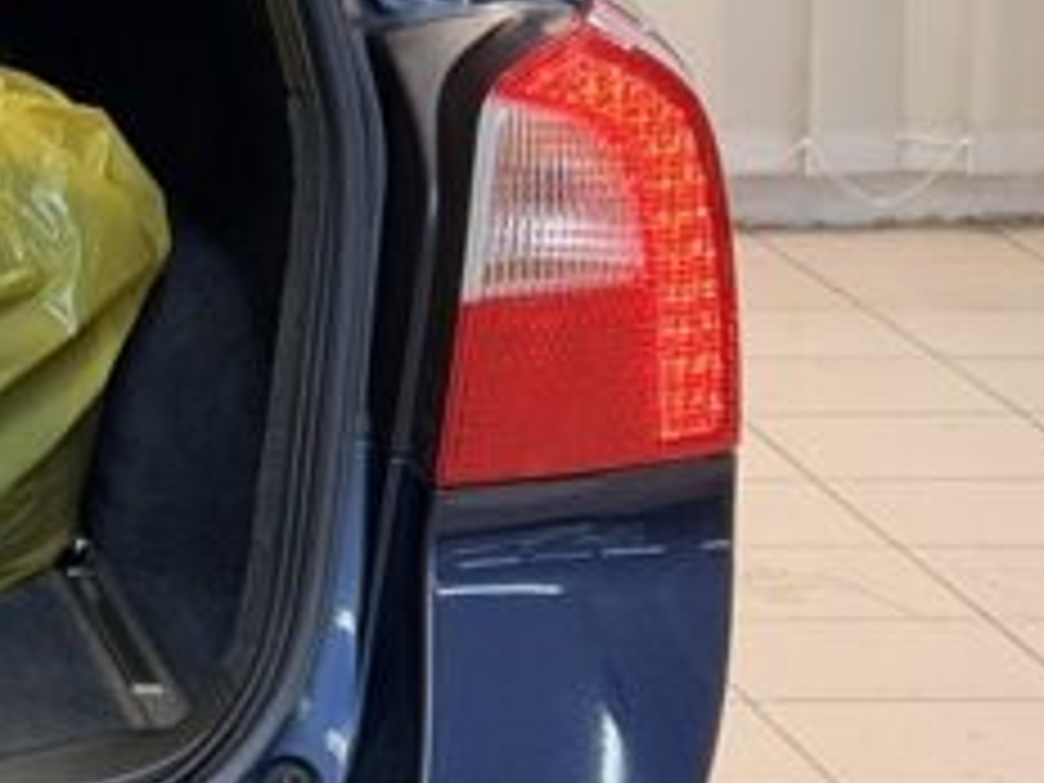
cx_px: -940
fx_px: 6394
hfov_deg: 8.9
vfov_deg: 7.0
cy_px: 72
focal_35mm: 212
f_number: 1.78
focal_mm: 6.76
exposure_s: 1/50
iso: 100
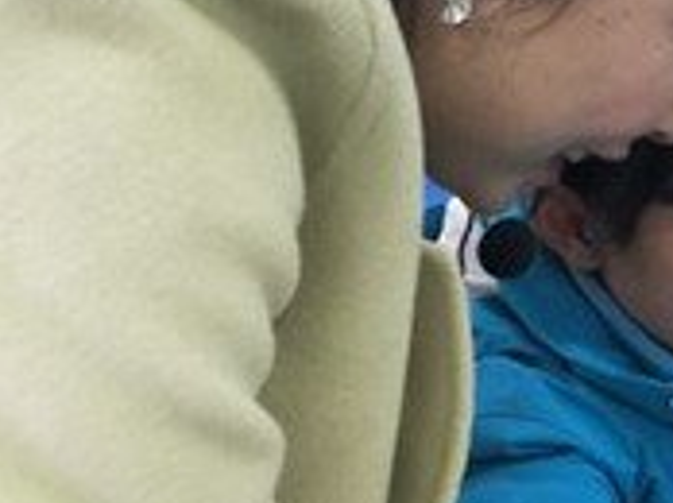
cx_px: 650
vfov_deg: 20.4
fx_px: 1398
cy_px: 265
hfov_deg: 25.9
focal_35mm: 72
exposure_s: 1/50
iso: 176
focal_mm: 4.27
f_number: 1.7
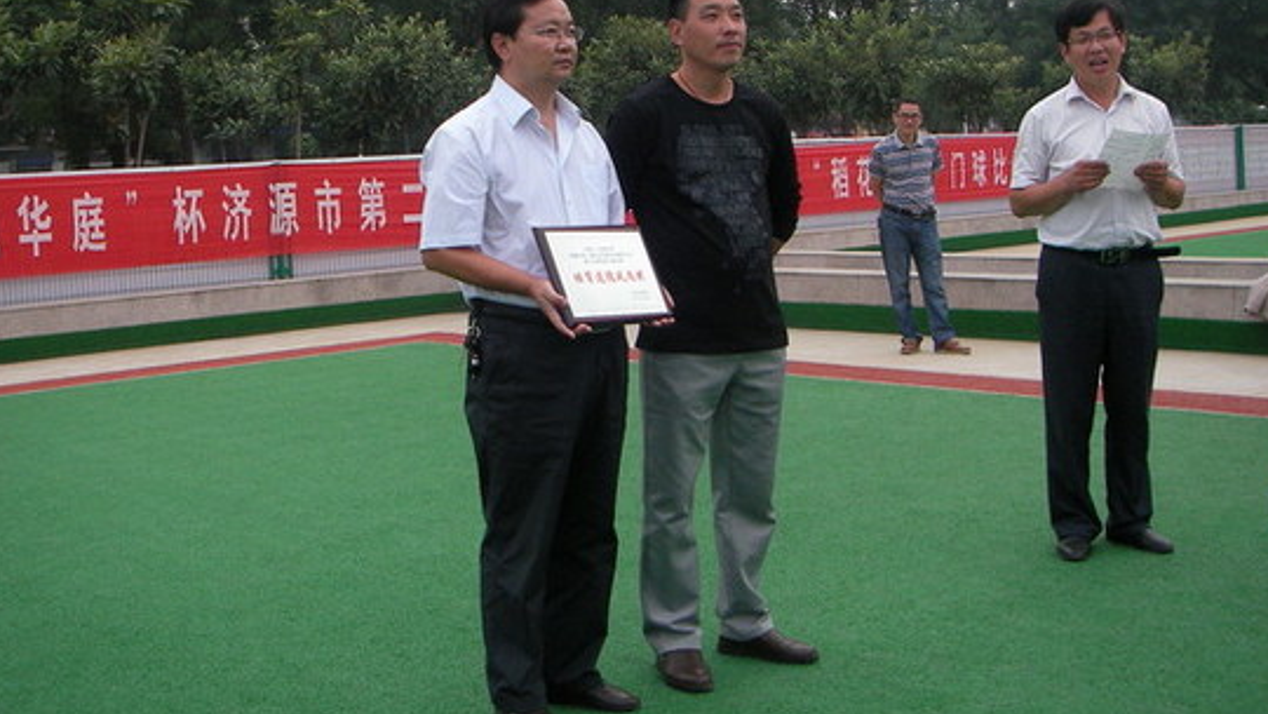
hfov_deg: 44.6
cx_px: 611
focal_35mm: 46
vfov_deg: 25.9
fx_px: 1547
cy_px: 254
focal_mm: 6.3
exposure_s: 1/138
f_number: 3.3
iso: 100
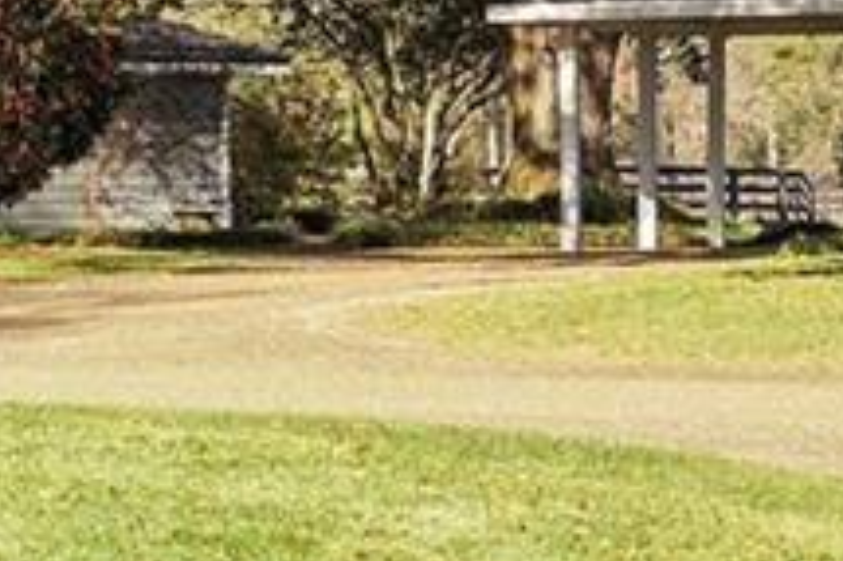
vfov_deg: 8.2
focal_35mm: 167
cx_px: -1016
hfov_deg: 10.9
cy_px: 67
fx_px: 3907
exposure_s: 1/100
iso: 200
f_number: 10
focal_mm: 35
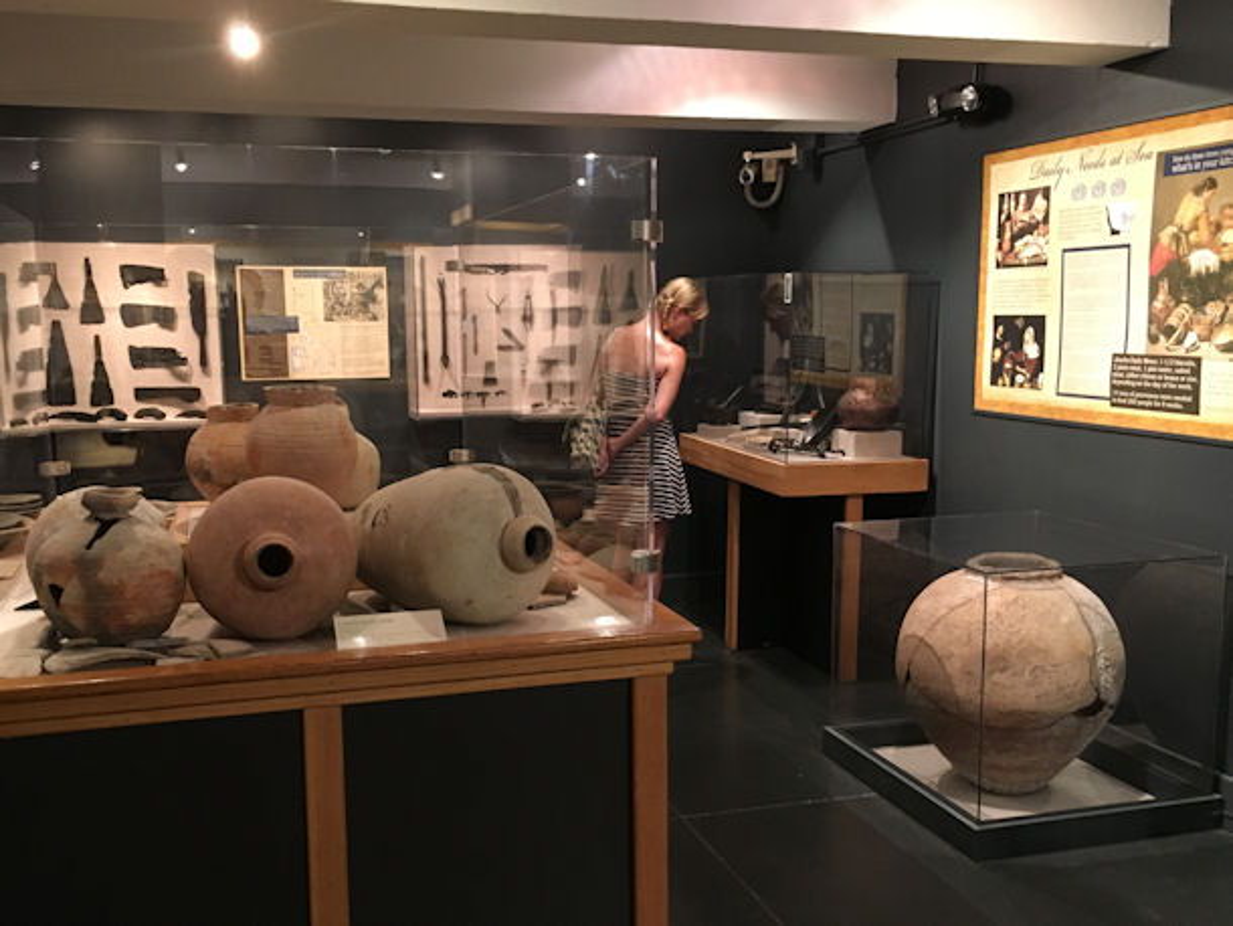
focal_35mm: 29
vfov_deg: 48.3
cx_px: 616
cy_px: 463
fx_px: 1033
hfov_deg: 61.6
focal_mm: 4.15
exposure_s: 1/24
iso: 200
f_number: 2.2
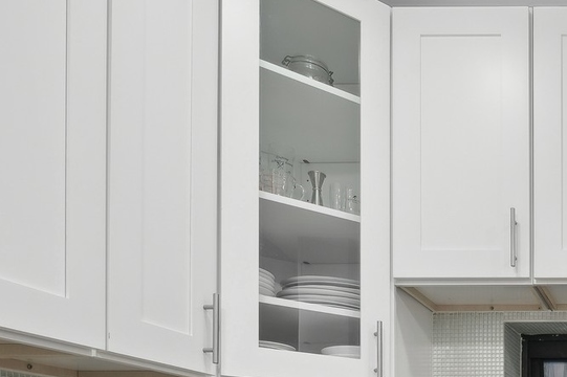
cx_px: 660
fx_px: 661
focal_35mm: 42
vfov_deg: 27.0
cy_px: 484
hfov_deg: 36.9
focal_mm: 14
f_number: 9
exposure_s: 1/2
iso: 100
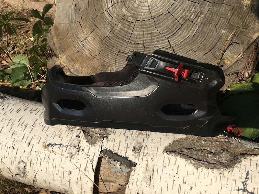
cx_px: 130
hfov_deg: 61.7
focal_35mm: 29
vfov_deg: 48.2
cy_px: 97
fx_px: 217
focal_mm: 4.15
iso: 25
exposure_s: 1/2959
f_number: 2.2
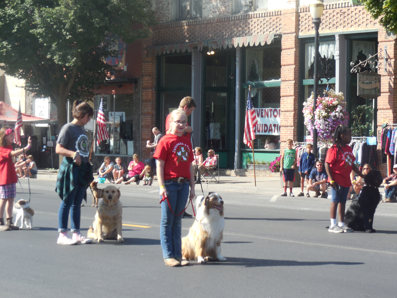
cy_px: 149
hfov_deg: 18.0
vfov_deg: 13.6
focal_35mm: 109
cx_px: 198
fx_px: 1250
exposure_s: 1/320
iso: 125
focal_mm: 19.4
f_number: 4.8
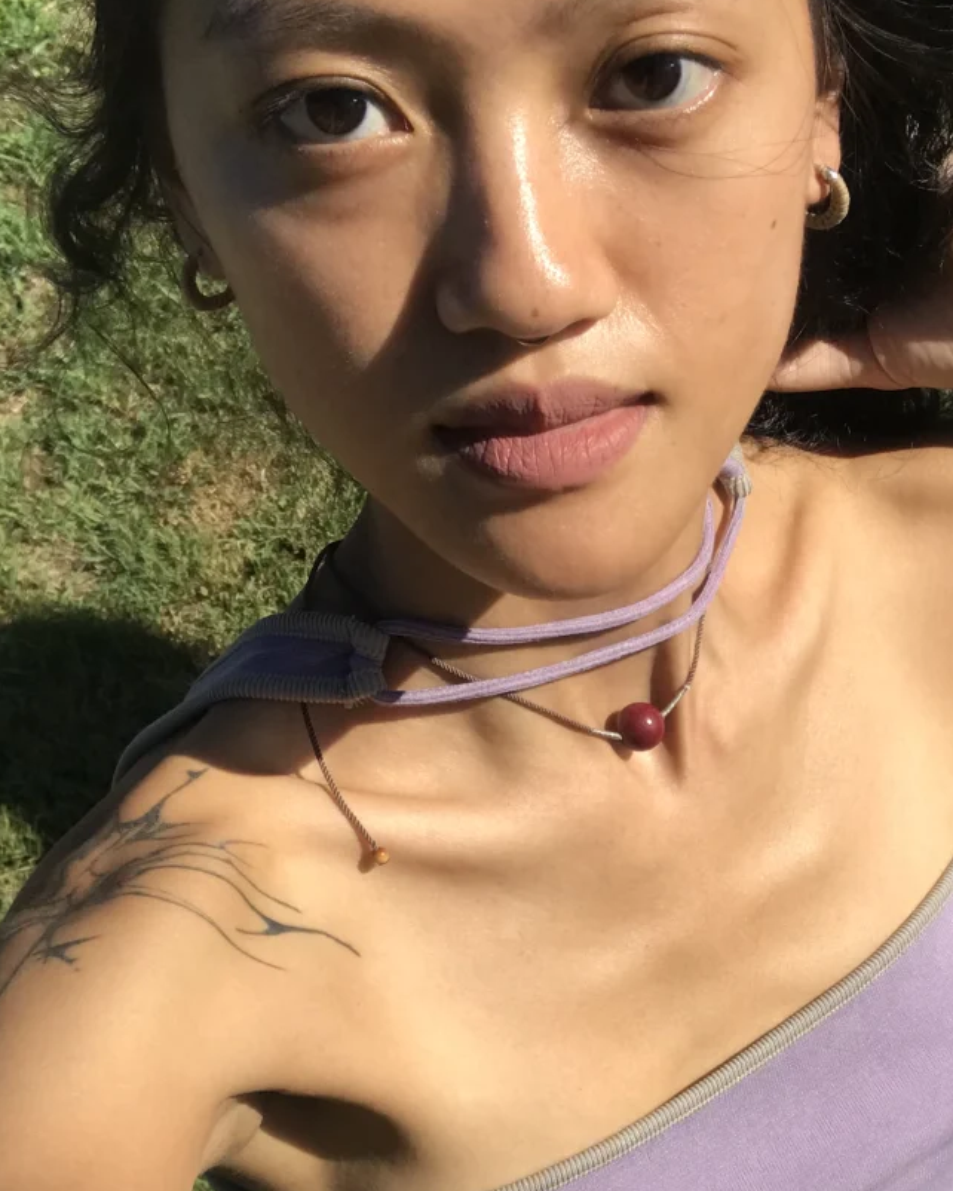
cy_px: 814
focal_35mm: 56
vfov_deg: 33.2
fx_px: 1974
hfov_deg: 26.9
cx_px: 689
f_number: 2.2
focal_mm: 2.87
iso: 25
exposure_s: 1/1264
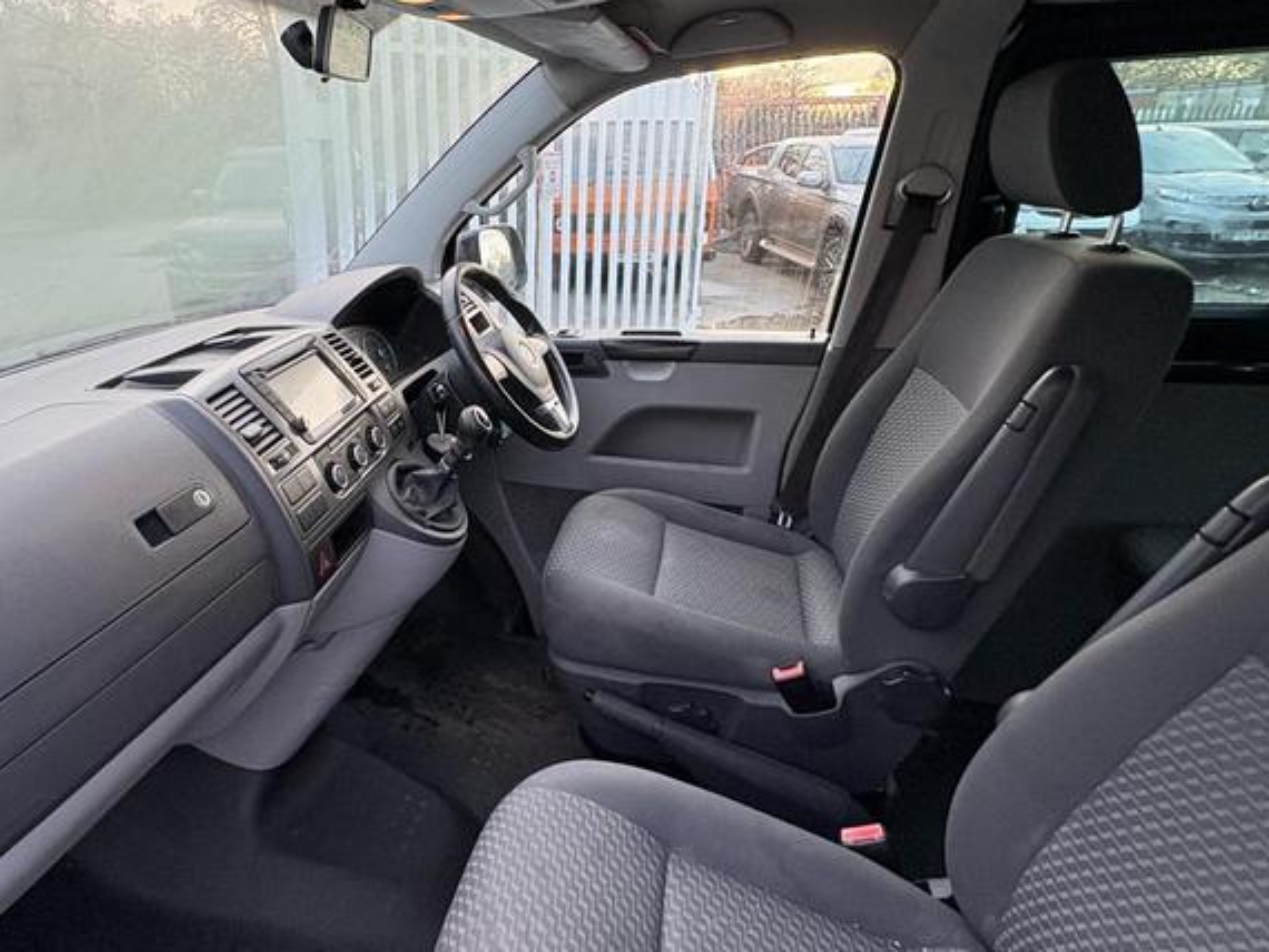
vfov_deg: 60.9
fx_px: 807
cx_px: 459
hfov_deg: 74.7
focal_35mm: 22
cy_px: 418
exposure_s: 1/90
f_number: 2.2
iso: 250
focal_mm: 2.22
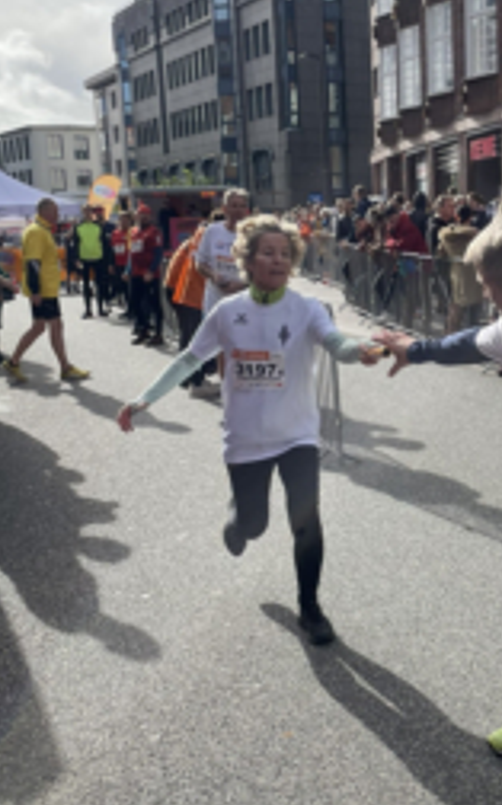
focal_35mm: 46
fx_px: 1009
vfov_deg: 43.5
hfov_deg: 27.2
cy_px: 406
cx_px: 420
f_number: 1.6
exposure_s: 1/2092
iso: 32
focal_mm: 4.2
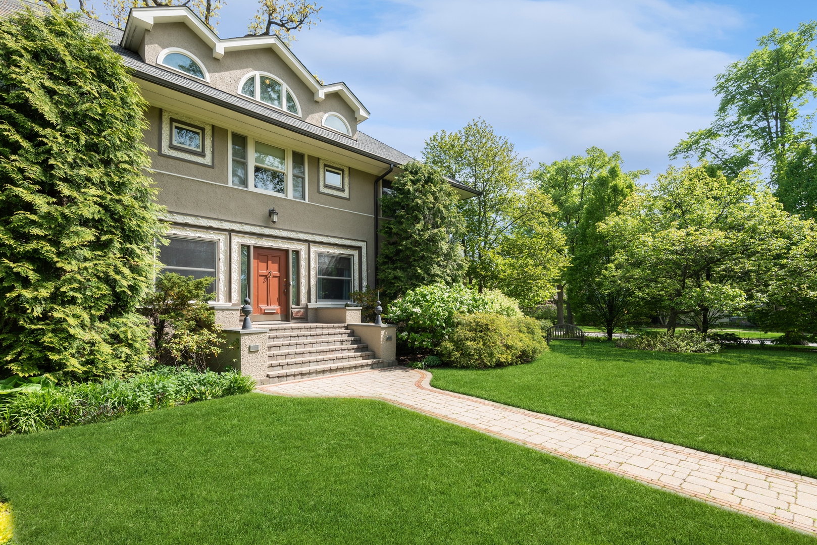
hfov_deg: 96.7
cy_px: 272
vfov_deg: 73.8
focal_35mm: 16
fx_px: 363
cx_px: 408
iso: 200
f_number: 9
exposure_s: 1/125
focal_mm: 16
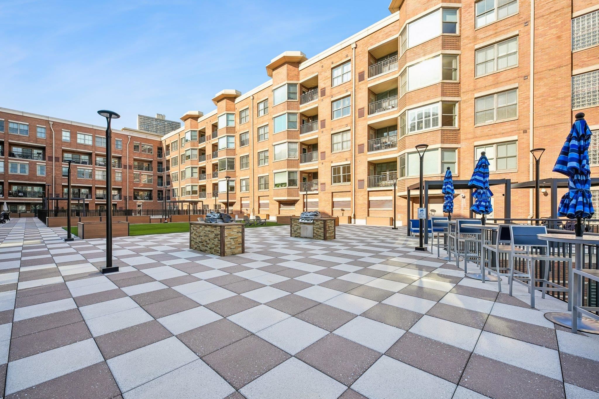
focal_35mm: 14
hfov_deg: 104.3
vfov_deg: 81.2
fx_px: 233
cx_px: 300
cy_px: 200
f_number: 8
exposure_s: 1/250
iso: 500
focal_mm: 14
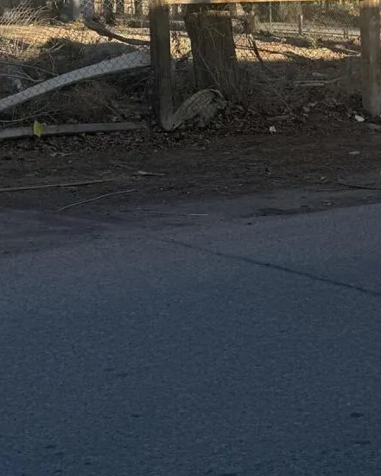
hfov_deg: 17.5
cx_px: -34
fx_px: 1198
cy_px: -36
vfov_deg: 21.4
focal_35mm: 85
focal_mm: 6.76
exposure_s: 1/1901
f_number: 1.78
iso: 80
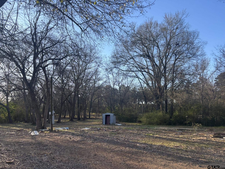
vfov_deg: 53.1
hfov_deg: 67.3
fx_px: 169
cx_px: 112
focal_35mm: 26
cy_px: 84
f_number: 1.6
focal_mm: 5.96
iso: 50
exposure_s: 1/887
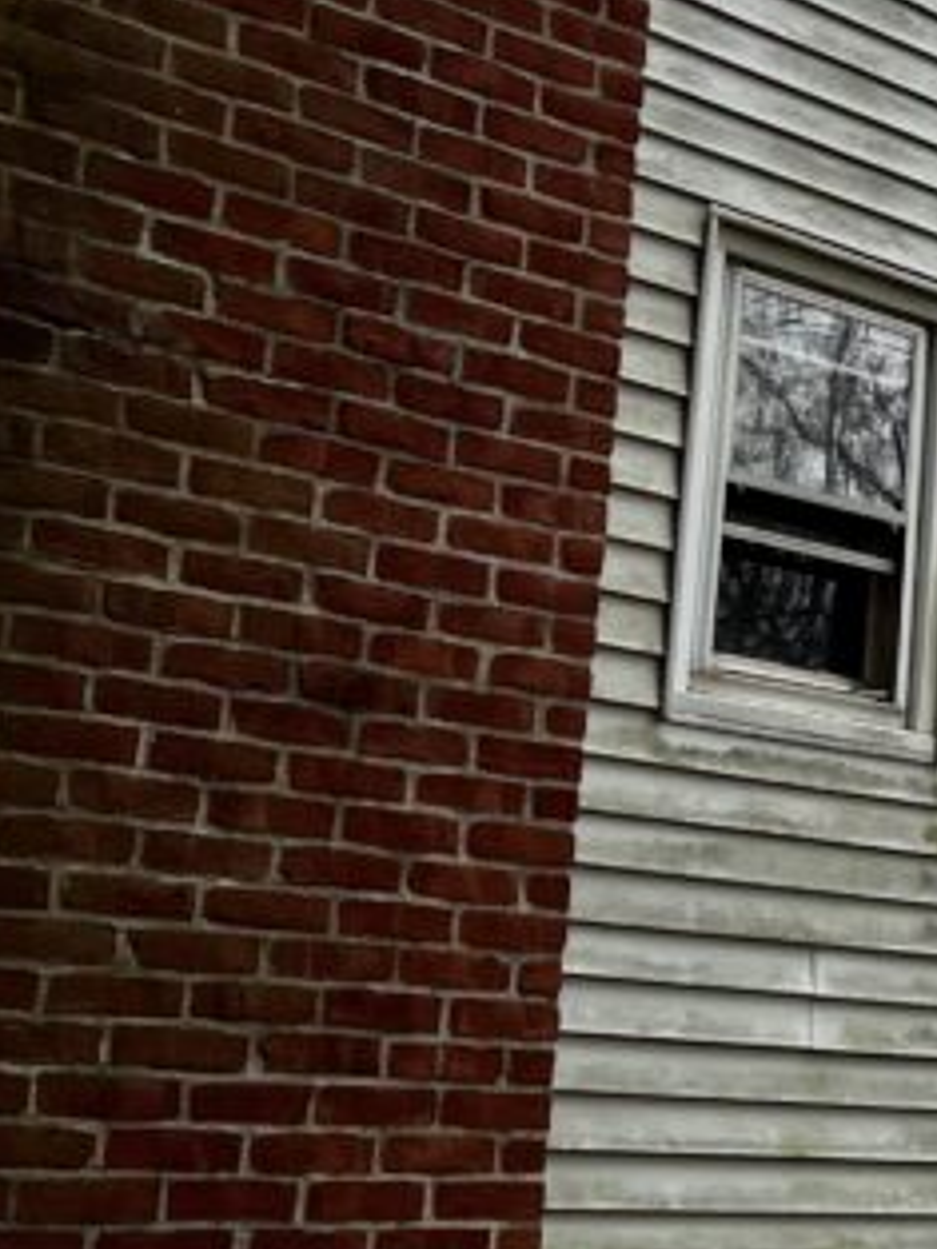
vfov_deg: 22.8
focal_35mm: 85
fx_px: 3066
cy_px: 327
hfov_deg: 15.9
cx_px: 1419
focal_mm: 5.7
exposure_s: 1/3704
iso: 50
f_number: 1.5
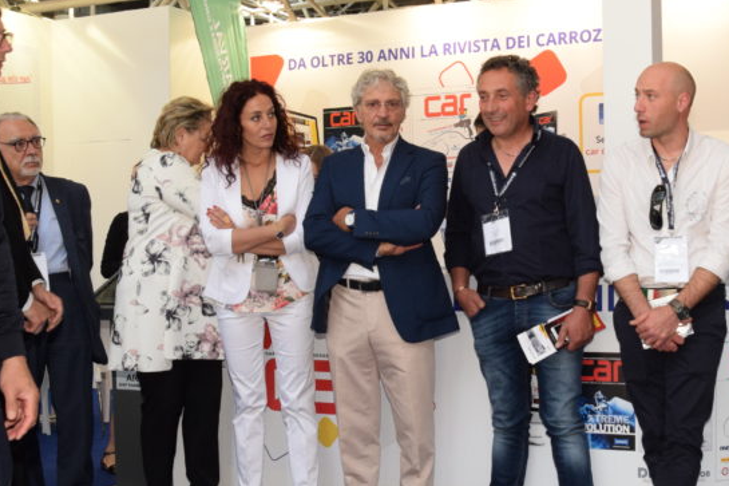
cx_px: 464
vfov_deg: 28.0
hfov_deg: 40.8
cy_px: 293
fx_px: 970
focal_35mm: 48
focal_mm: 17
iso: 800
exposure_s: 1/125
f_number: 7.1
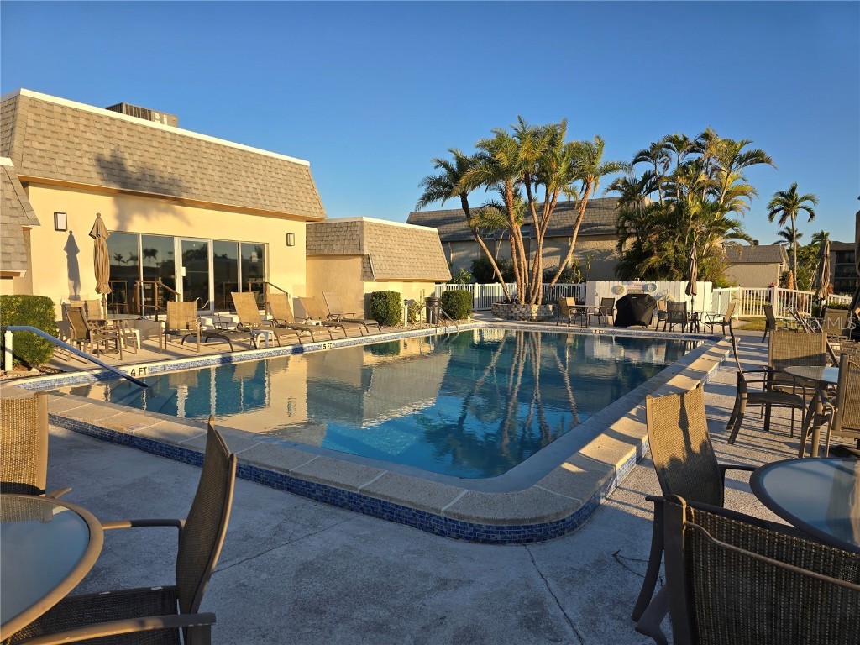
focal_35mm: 23
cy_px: 322
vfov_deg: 58.9
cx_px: 430
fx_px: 571
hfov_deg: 73.9
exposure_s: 1/553
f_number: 1.7
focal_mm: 6.3
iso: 12
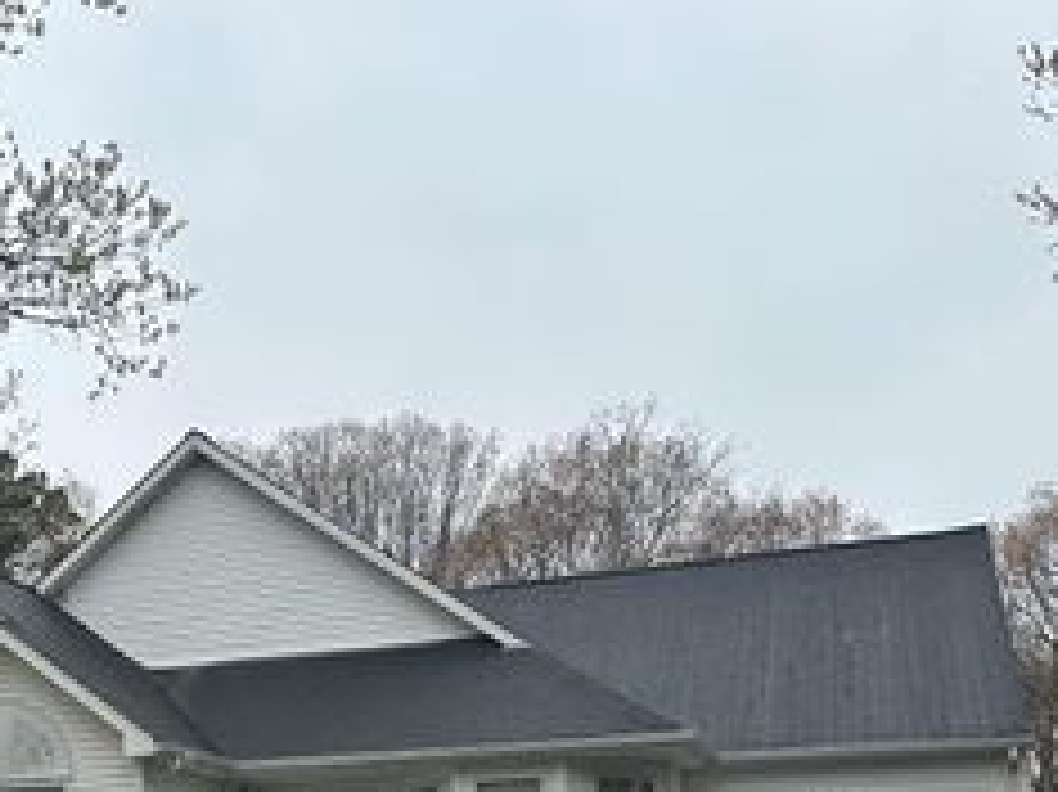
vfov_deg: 27.4
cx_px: 234
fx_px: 1558
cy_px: 731
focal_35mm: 51
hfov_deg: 36.4
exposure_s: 1/2203
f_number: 1.78
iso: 80
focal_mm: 6.86
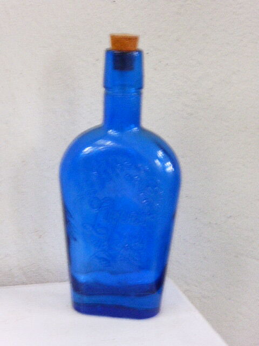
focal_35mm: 75
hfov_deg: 19.6
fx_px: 748
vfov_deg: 26.0
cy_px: 173
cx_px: 130
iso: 500
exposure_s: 1/5
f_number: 5
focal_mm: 13.3
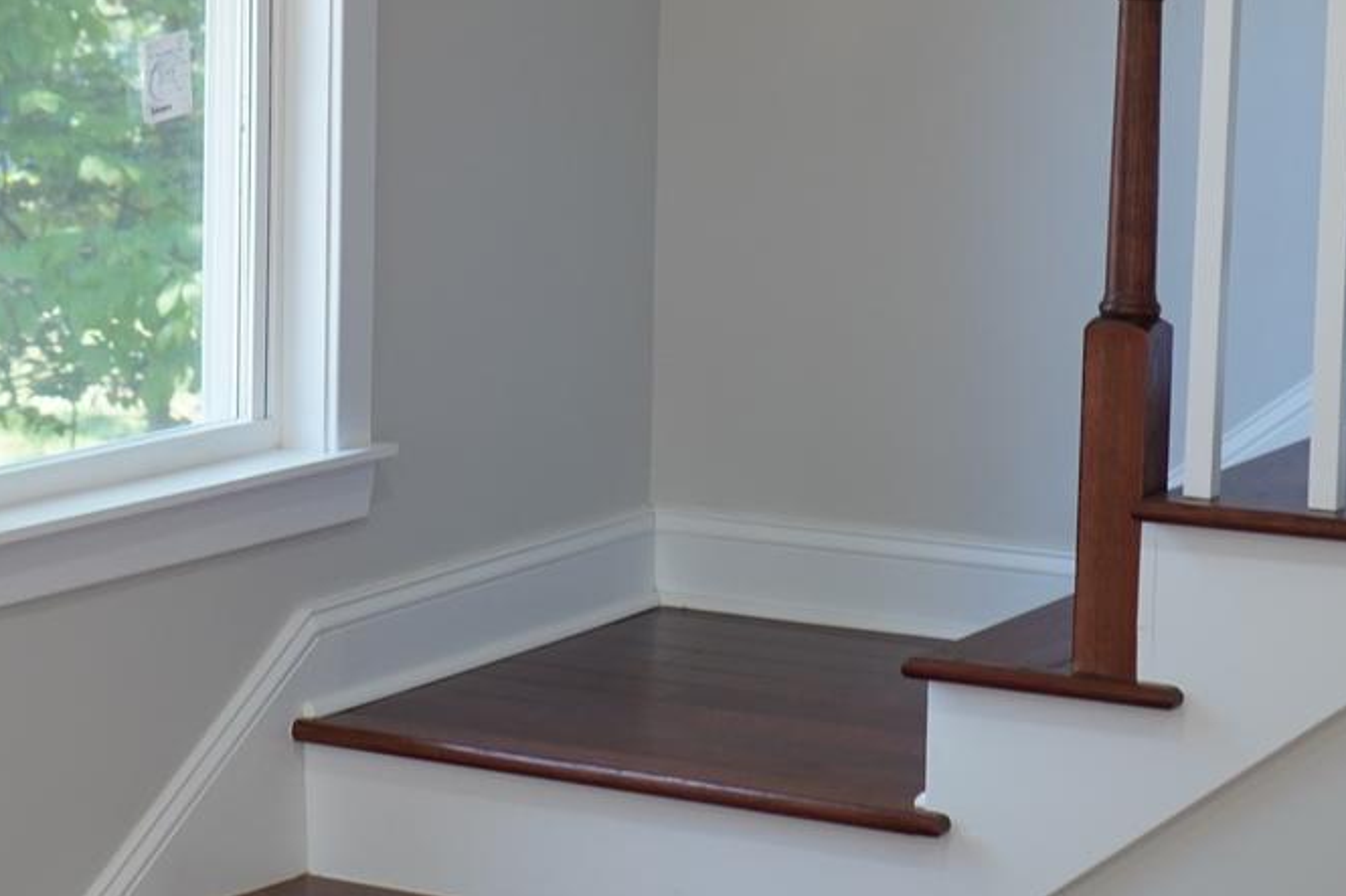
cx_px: 366
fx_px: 4373
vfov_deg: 11.7
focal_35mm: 117
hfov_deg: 17.4
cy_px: 242
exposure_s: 1/160
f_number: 4
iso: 640
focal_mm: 38
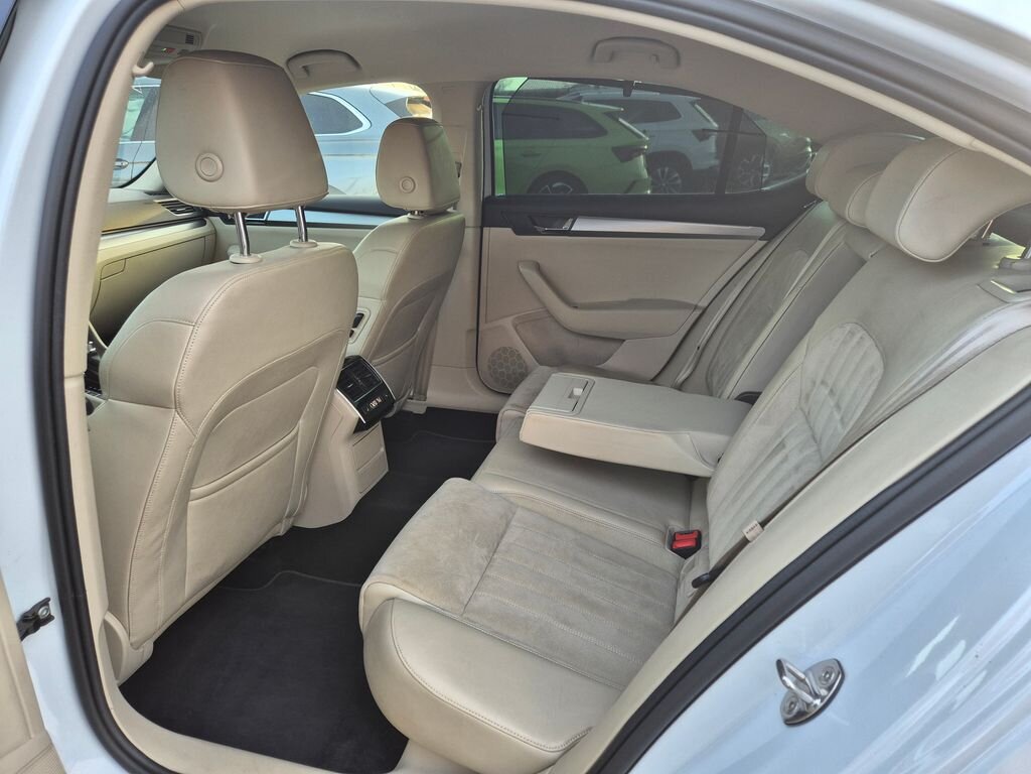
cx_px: 516
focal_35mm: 23
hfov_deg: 73.9
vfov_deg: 58.9
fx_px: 685
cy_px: 387
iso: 100
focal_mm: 5.4
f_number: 1.8
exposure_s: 1/180
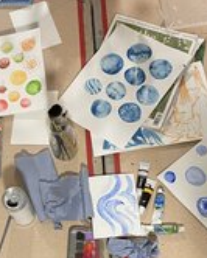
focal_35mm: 61
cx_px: 67
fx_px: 467
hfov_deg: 24.9
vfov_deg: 30.6
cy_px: 180
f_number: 1.6
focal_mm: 4.2
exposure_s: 1/50
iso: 400
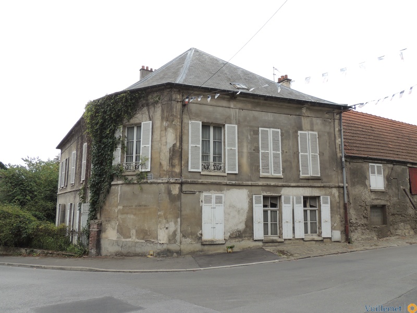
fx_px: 337
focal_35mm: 28
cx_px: 208
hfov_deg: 63.4
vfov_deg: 49.7
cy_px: 156
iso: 100
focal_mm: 4.9
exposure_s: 1/500
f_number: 3.1
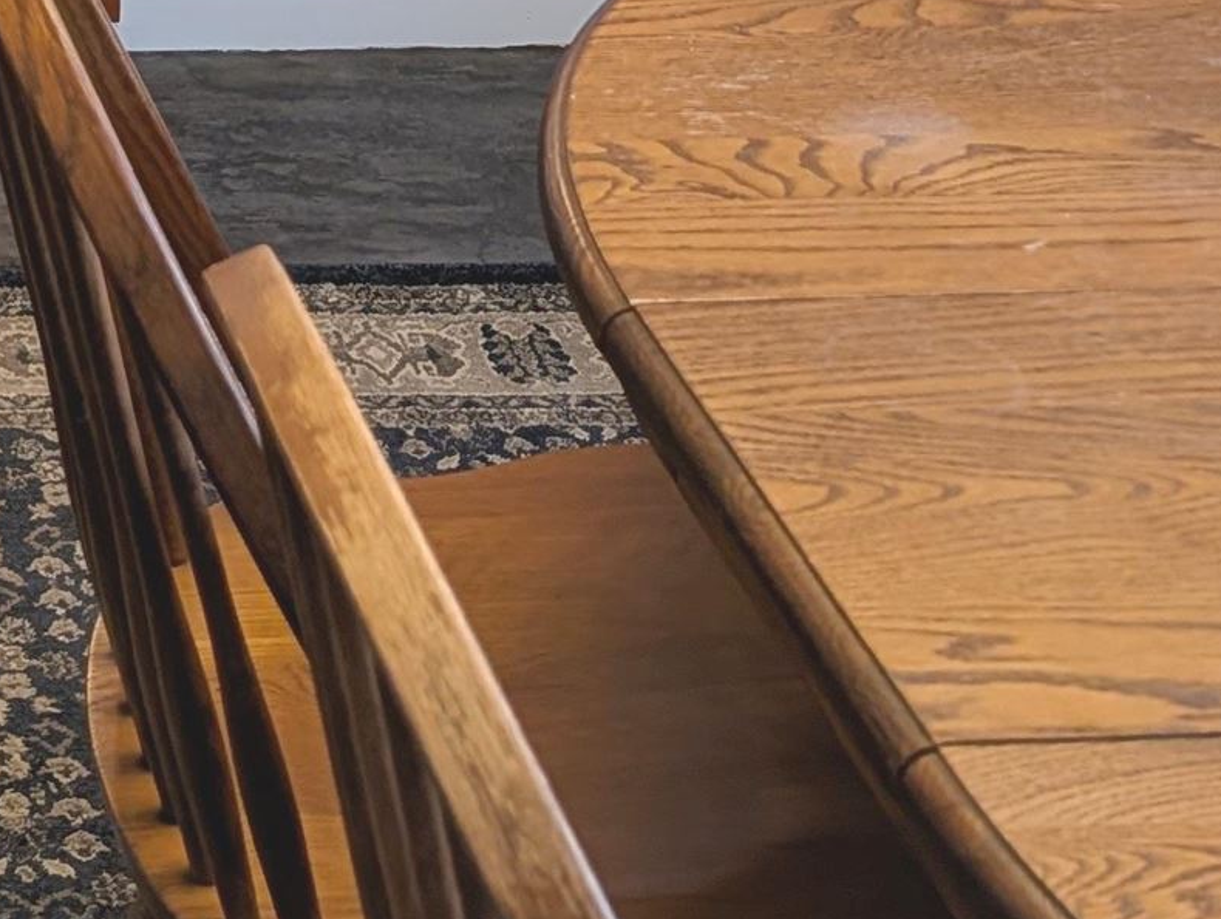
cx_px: -422
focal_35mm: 93
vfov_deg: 14.1
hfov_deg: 19.3
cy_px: -757
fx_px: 3285
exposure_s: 1/60
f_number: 1.68
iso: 38
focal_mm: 6.9
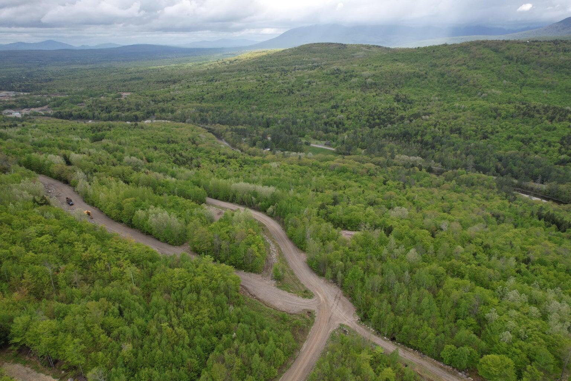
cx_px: 286
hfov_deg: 78.6
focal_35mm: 22
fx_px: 349
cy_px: 190
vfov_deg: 57.2
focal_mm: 8.38
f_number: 2.8
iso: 110
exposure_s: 1/500
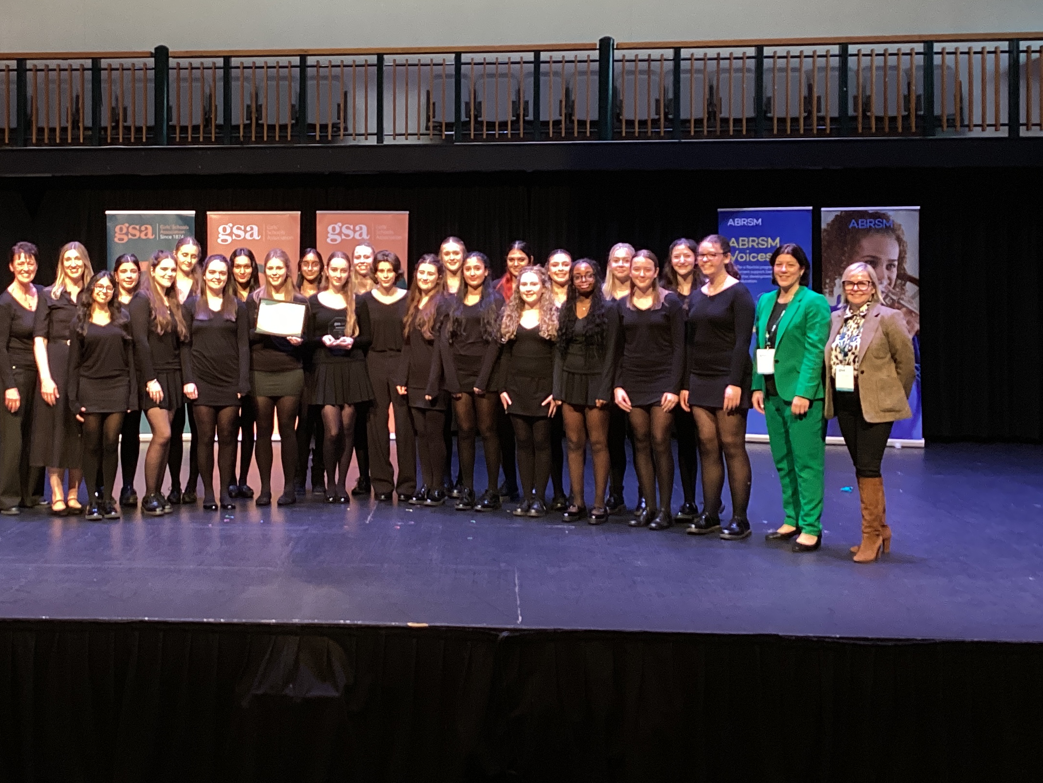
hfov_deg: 40.0
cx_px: 362
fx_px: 1416
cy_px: 267
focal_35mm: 47
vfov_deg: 30.7
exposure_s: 1/50
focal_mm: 3.3
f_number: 2.4
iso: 200
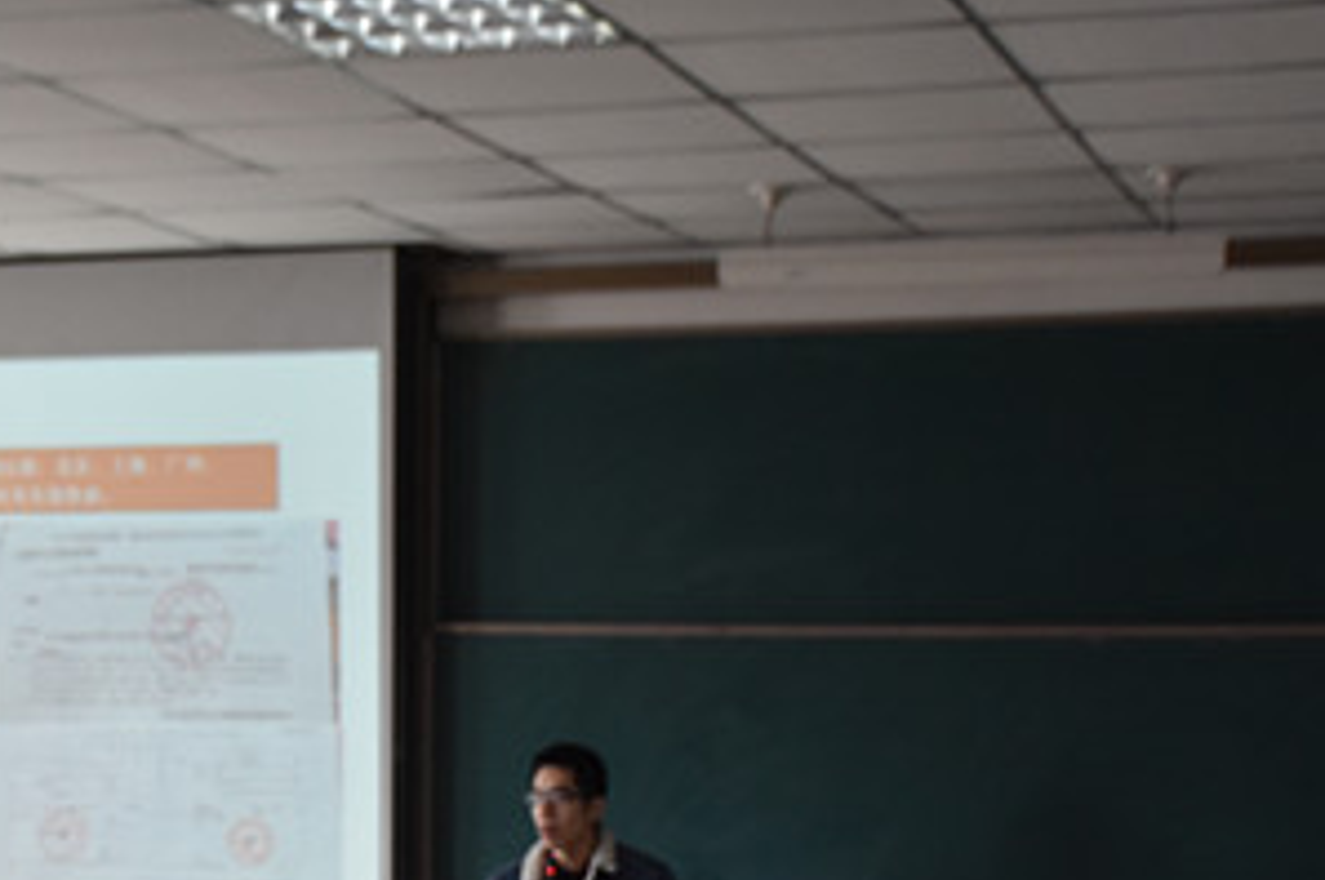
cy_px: 862
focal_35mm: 87
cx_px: 365
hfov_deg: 23.2
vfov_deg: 15.4
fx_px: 3201
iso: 1250
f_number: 4
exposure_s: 1/160
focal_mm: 27
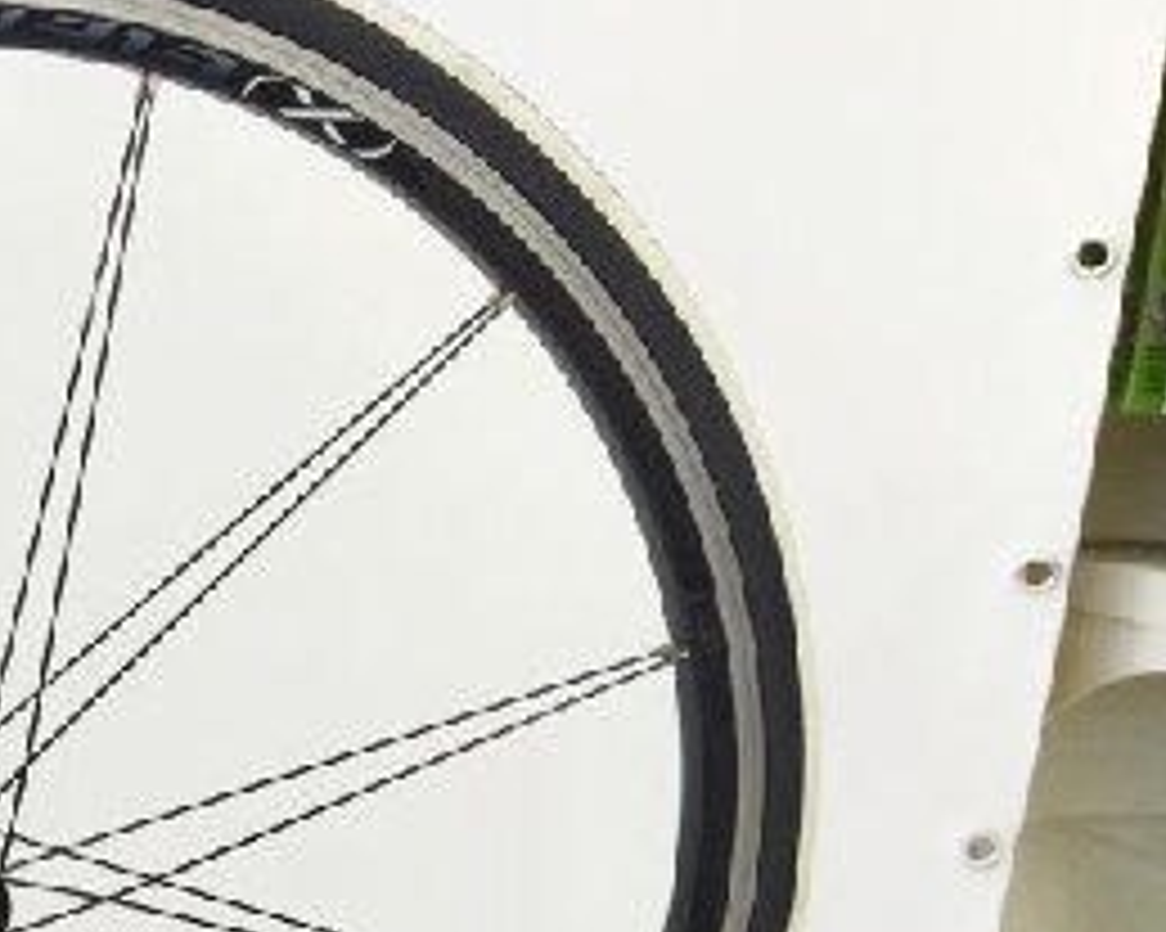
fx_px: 2104
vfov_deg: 24.5
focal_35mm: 61
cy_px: 761
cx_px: -180
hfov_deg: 27.7
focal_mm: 4.71
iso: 164
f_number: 1.79
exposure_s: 1/120
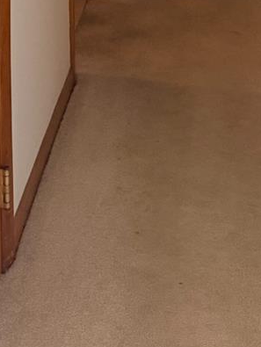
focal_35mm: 91
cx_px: 154
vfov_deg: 17.1
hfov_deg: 16.3
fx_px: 913
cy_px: -303
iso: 500
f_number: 1.78
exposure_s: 1/60
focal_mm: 6.76
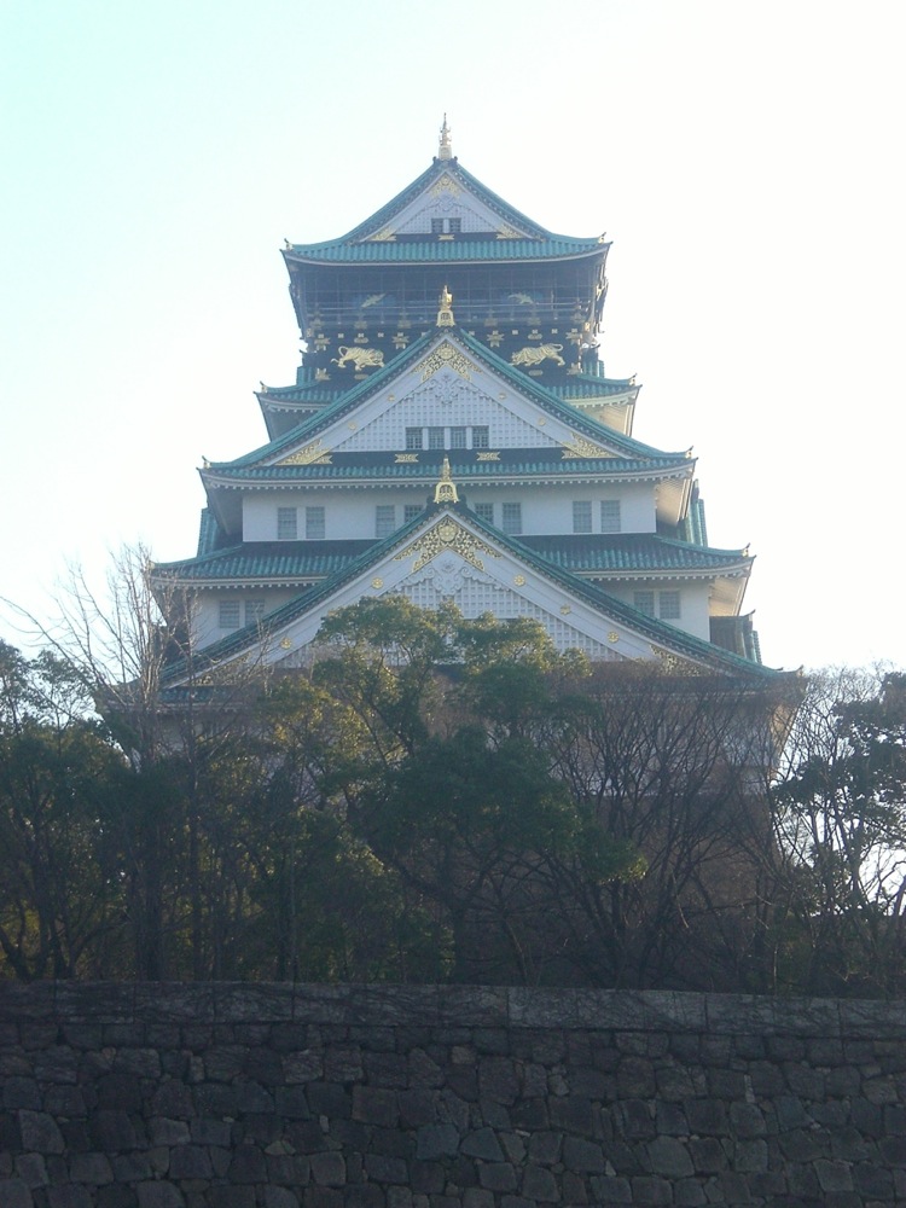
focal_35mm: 114
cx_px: 453
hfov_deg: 13.0
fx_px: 3978
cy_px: 604
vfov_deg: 17.3
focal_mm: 18.9
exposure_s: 1/160
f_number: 5.9
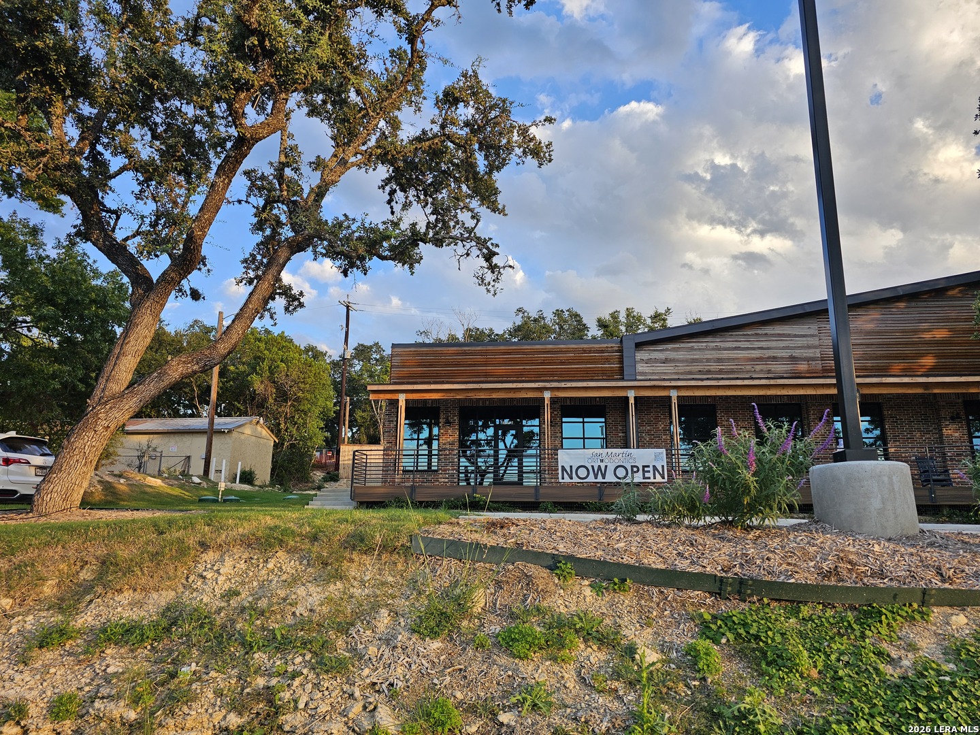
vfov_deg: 58.9
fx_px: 651
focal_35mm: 23
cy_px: 368
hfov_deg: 73.9
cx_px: 490
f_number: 1.7
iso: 10
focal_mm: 6.3
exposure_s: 1/120
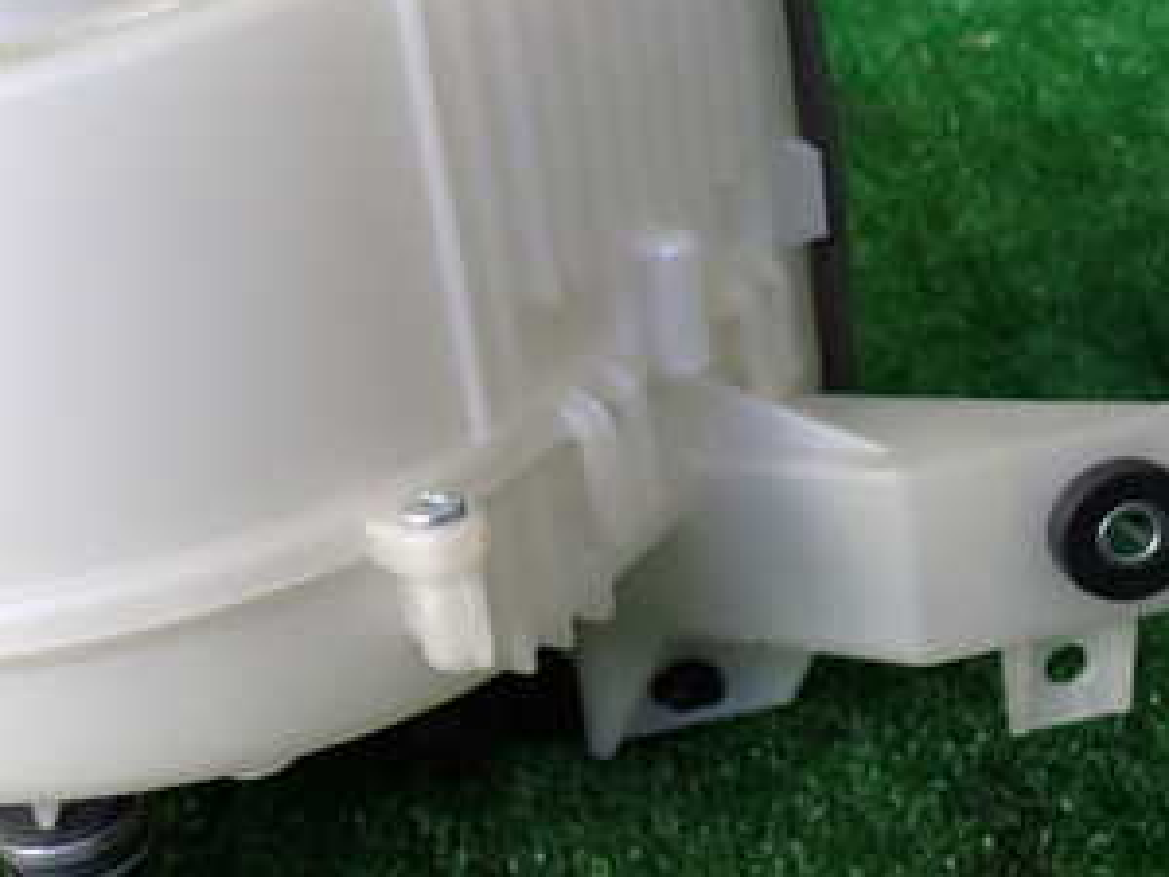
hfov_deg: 31.3
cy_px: 390
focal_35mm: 60
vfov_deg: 24.4
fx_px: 2026
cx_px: 226
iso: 160
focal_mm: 5.4
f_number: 2.3
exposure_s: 1/125
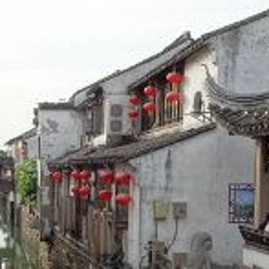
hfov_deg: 27.8
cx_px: 40
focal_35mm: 60
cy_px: 221
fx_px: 528
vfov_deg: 27.9
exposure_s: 1/250
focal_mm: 4.34
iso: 80
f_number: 3.5
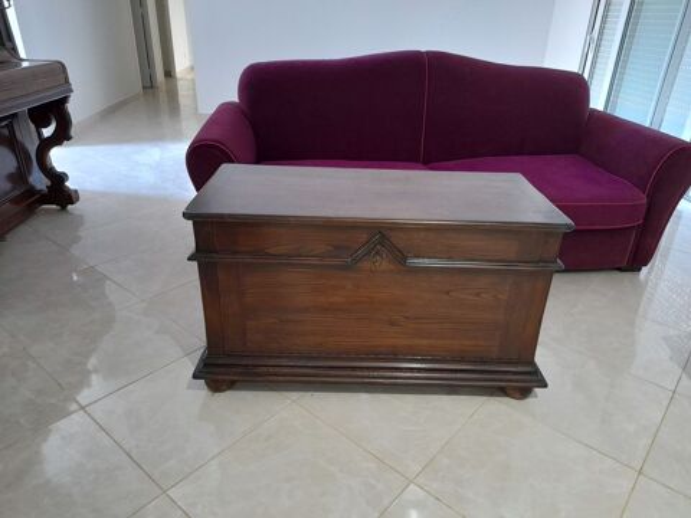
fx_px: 499
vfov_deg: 54.9
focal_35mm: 25
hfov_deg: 69.4
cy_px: 259
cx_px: 346
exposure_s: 1/30
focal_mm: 4.6
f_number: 2
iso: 400
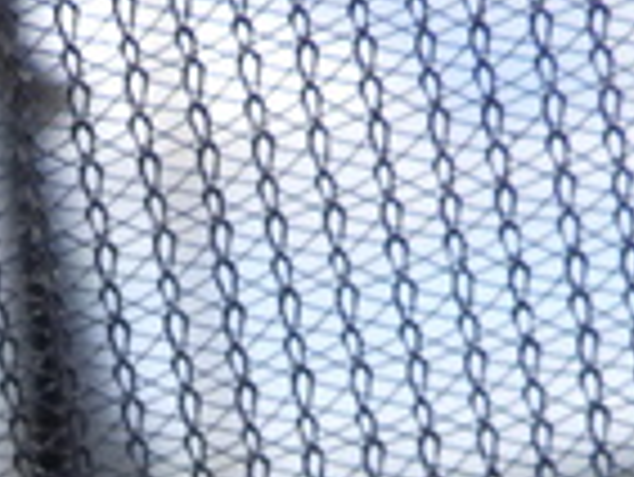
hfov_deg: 10.1
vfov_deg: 7.7
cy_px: 576
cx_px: -202
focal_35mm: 191
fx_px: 3501
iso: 125
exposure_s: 1/400
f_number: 4.6
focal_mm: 6.1
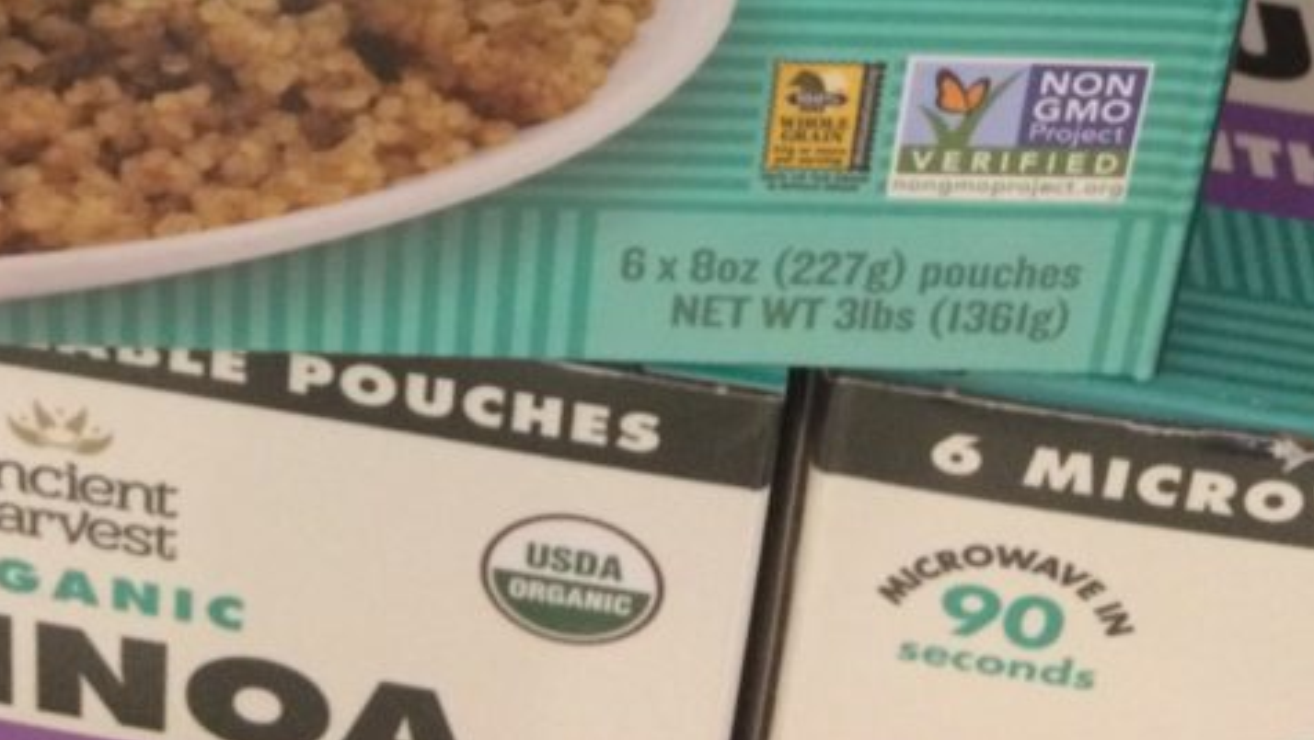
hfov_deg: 30.8
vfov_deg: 15.2
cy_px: -621
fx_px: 2370
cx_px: 475
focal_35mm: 68
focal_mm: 4.15
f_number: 2.2
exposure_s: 1/30
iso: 250
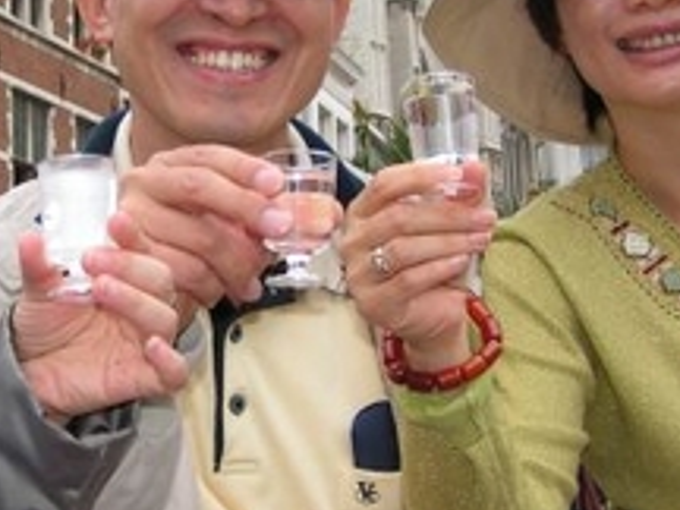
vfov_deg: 16.7
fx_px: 1729
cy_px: 175
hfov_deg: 22.2
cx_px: 224
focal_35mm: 88
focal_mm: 6.3
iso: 50
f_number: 2.8
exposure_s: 1/640
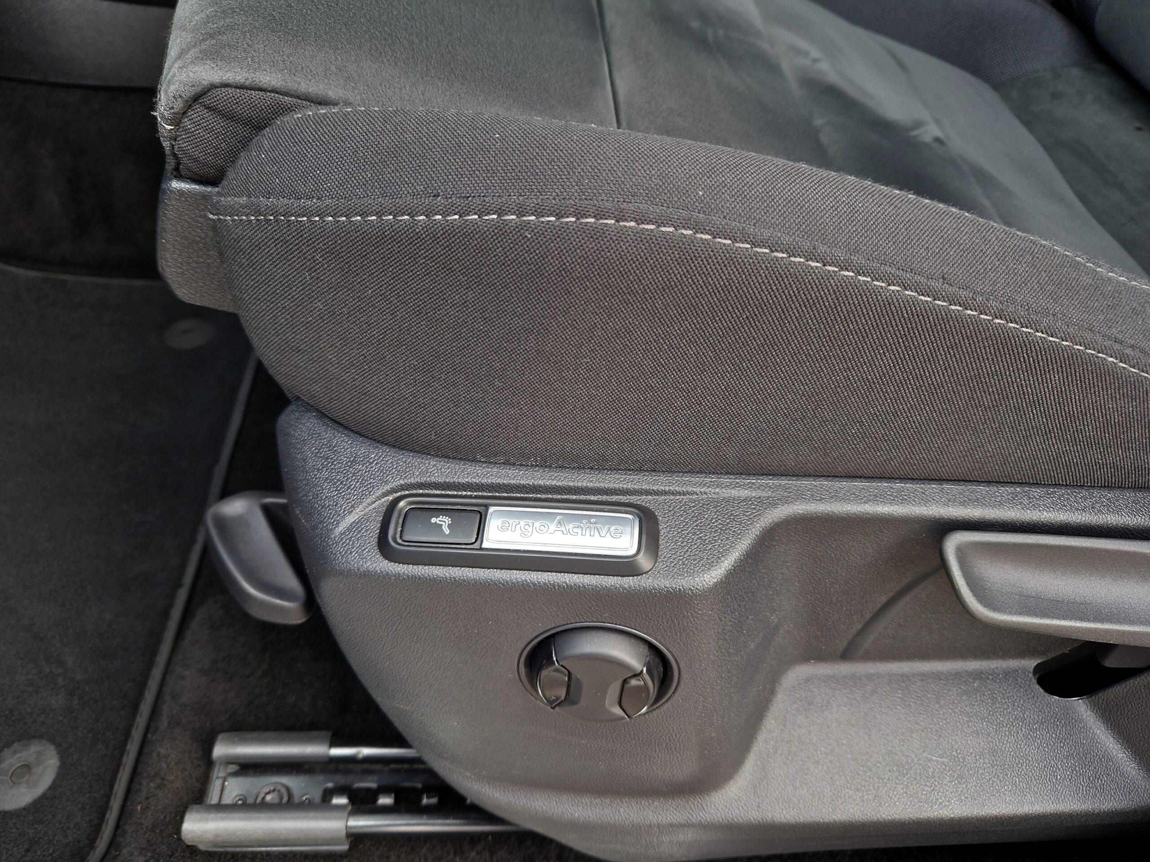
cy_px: 431
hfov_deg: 73.9
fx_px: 764
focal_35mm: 23
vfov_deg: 58.9
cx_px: 575
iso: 125
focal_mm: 5.4
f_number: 1.8
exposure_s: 1/100
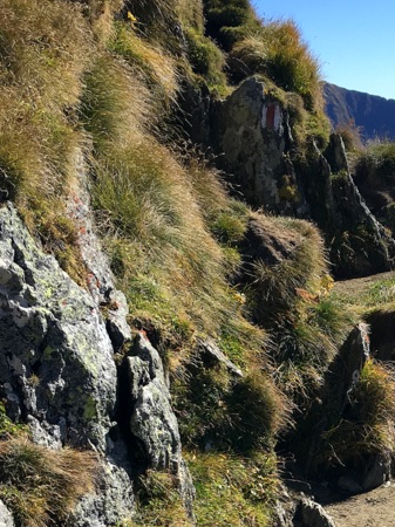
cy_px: 554
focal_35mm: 66
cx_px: 433
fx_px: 1005
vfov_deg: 27.3
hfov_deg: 21.1
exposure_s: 1/1068
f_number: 2.2
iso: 25
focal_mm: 4.15
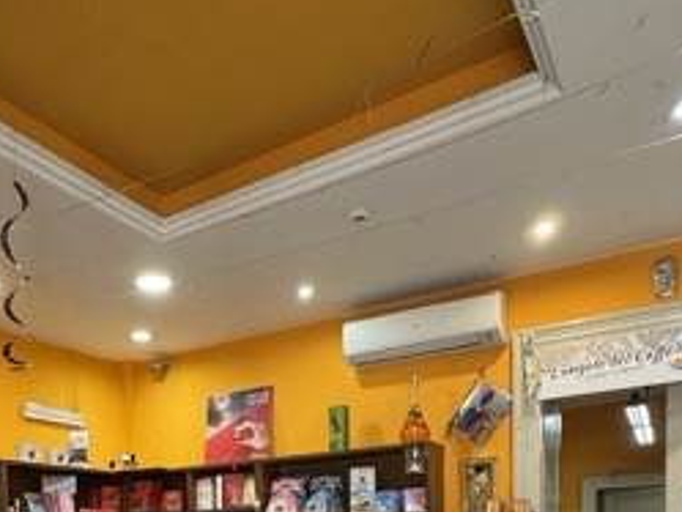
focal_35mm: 36
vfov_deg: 33.7
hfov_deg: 49.7
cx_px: 189
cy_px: 583
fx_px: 710
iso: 200
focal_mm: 2.22
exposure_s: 1/50
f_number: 2.2
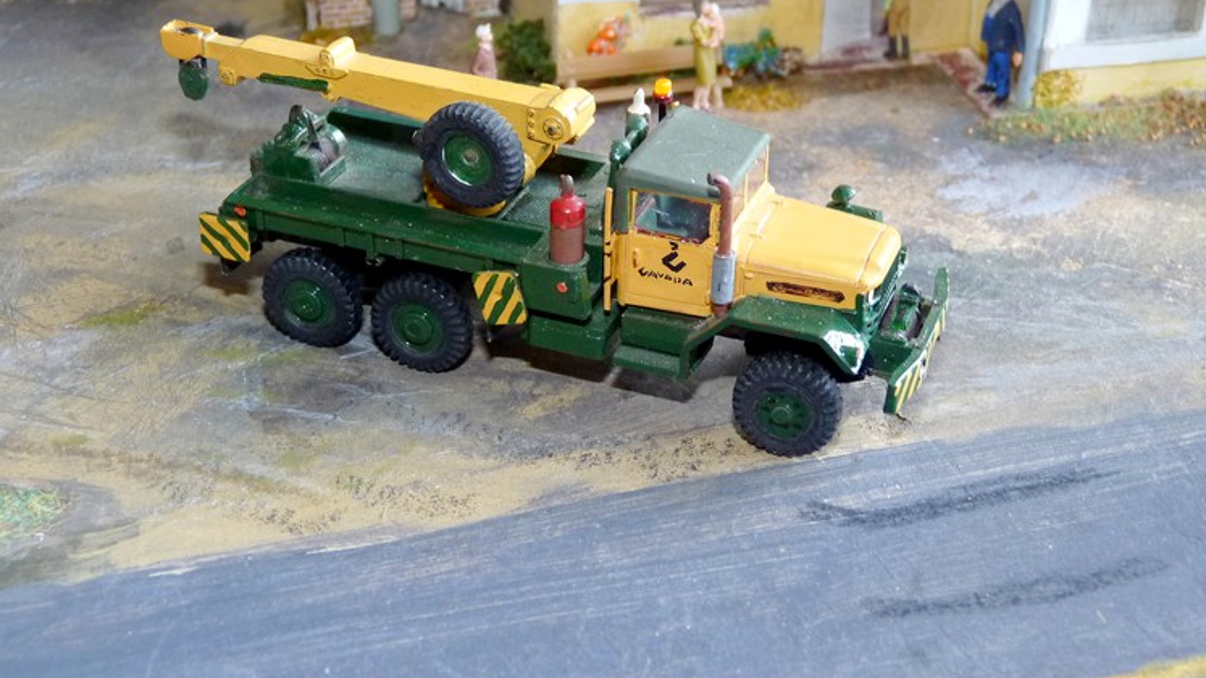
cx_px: 612
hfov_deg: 37.2
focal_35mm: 56
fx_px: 1791
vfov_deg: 21.4
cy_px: 308
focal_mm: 8.5
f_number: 3.2
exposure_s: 1/30
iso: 200
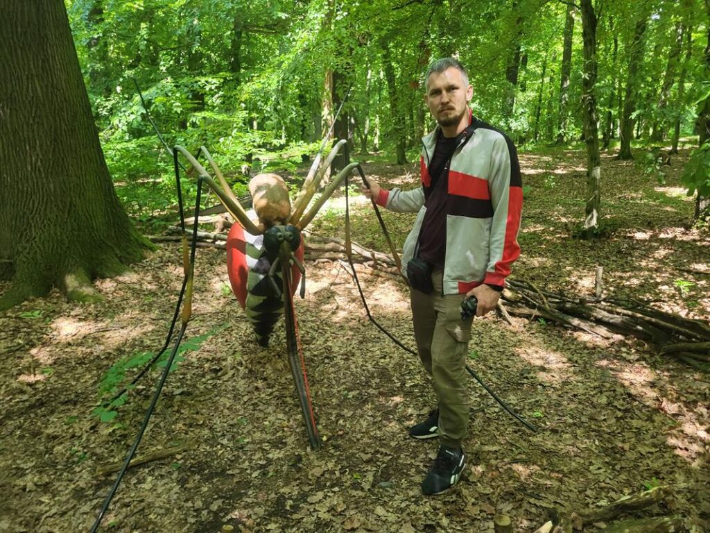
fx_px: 533
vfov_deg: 53.1
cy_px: 266
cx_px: 355
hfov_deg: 67.3
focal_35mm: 26
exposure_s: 1/100
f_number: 1.8
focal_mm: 5.4
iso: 250
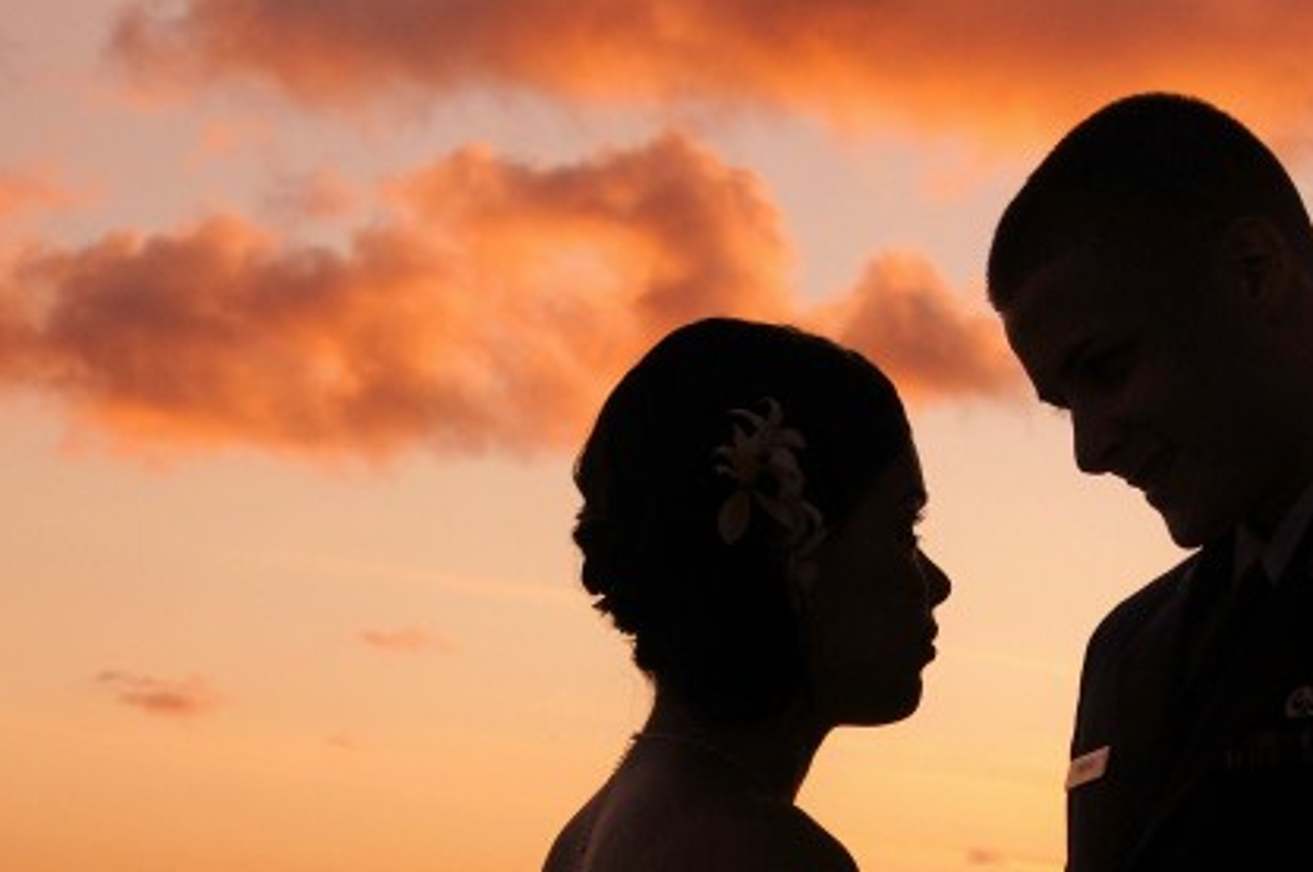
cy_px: 859
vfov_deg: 14.8
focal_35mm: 91
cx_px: 855
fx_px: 3315
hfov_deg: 22.3
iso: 400
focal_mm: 28
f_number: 8
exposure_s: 1/200
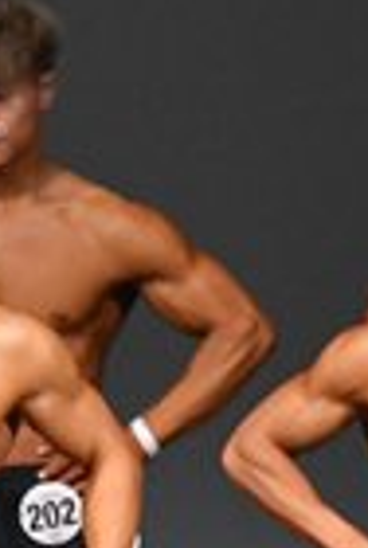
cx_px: 209
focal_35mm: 1242
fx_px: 18949
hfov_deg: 1.1
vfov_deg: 1.7
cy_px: 560
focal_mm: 150
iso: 4000
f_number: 5.6
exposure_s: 1/400
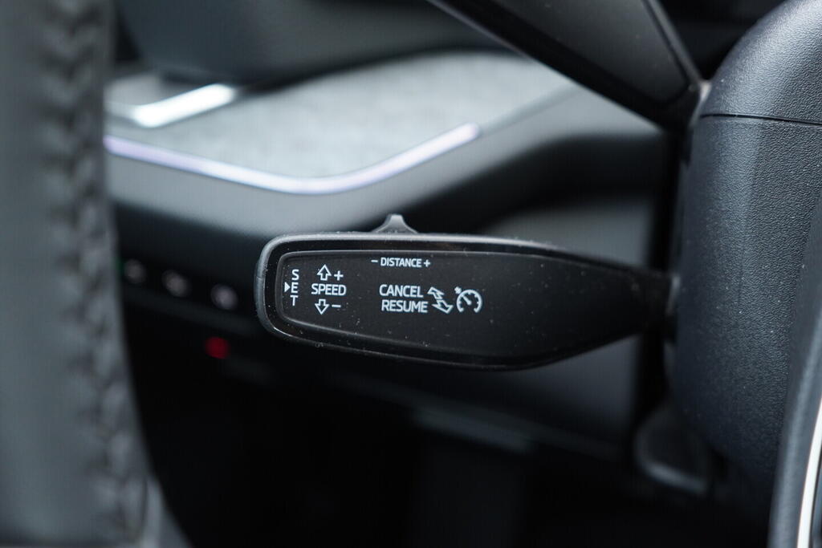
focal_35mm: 36
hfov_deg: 53.1
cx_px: 411
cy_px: 274
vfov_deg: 36.9
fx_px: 822
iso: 500
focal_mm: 24
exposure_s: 1/40
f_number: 2.8
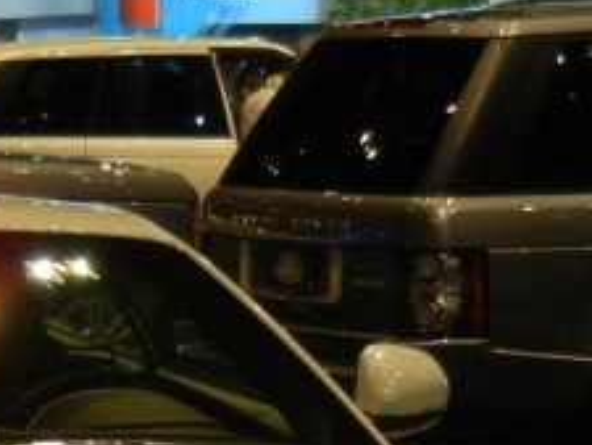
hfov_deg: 9.3
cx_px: -37
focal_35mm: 210
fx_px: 3593
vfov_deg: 6.9
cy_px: 777
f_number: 4
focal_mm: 10.6
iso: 160
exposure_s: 1/93.7
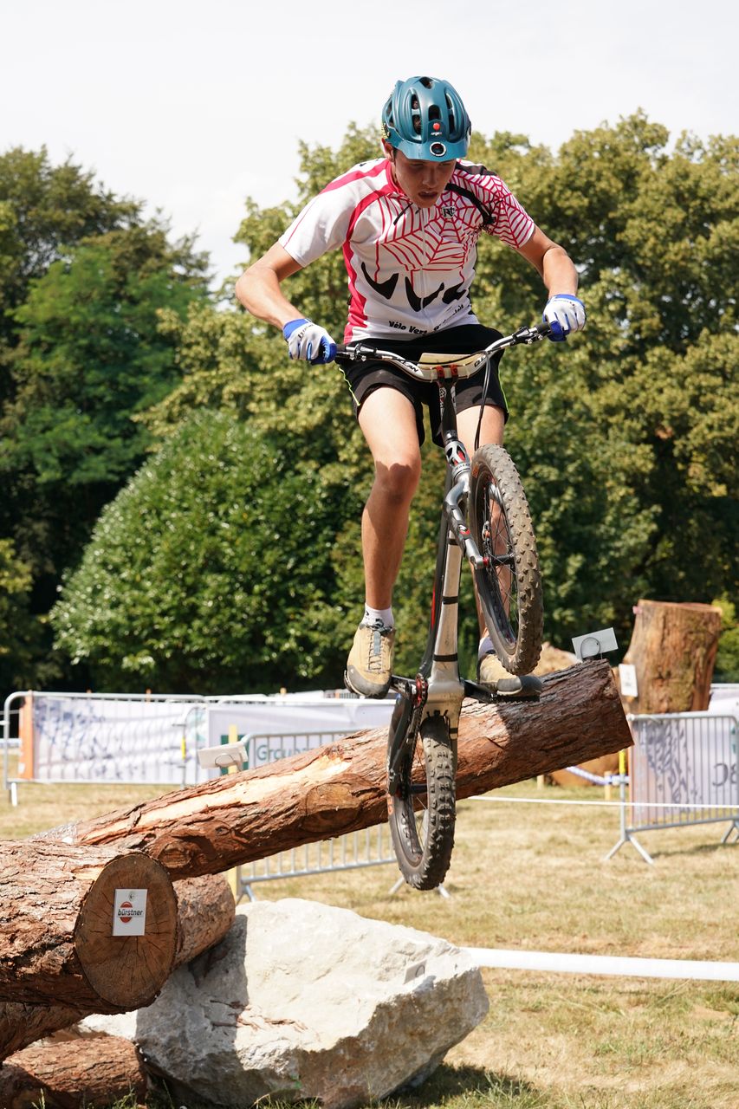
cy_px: 554
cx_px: 370
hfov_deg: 19.5
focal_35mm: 70
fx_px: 2156
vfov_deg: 28.8
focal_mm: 70
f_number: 6.3
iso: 250
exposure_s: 1/500
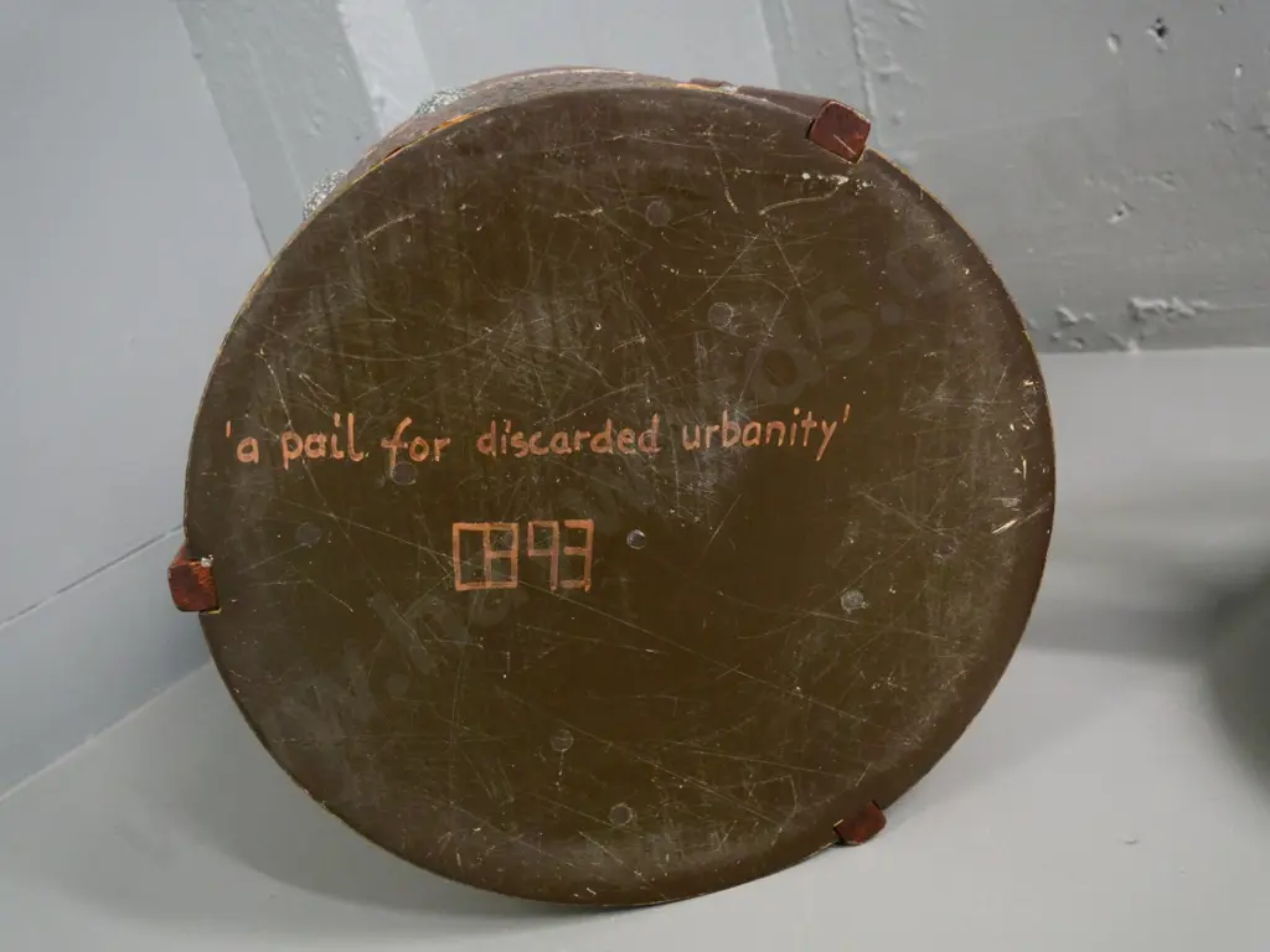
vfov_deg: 39.7
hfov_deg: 51.4
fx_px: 1321
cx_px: 635
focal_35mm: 36
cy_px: 476
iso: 3200
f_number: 4.6
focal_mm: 18
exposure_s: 1/60
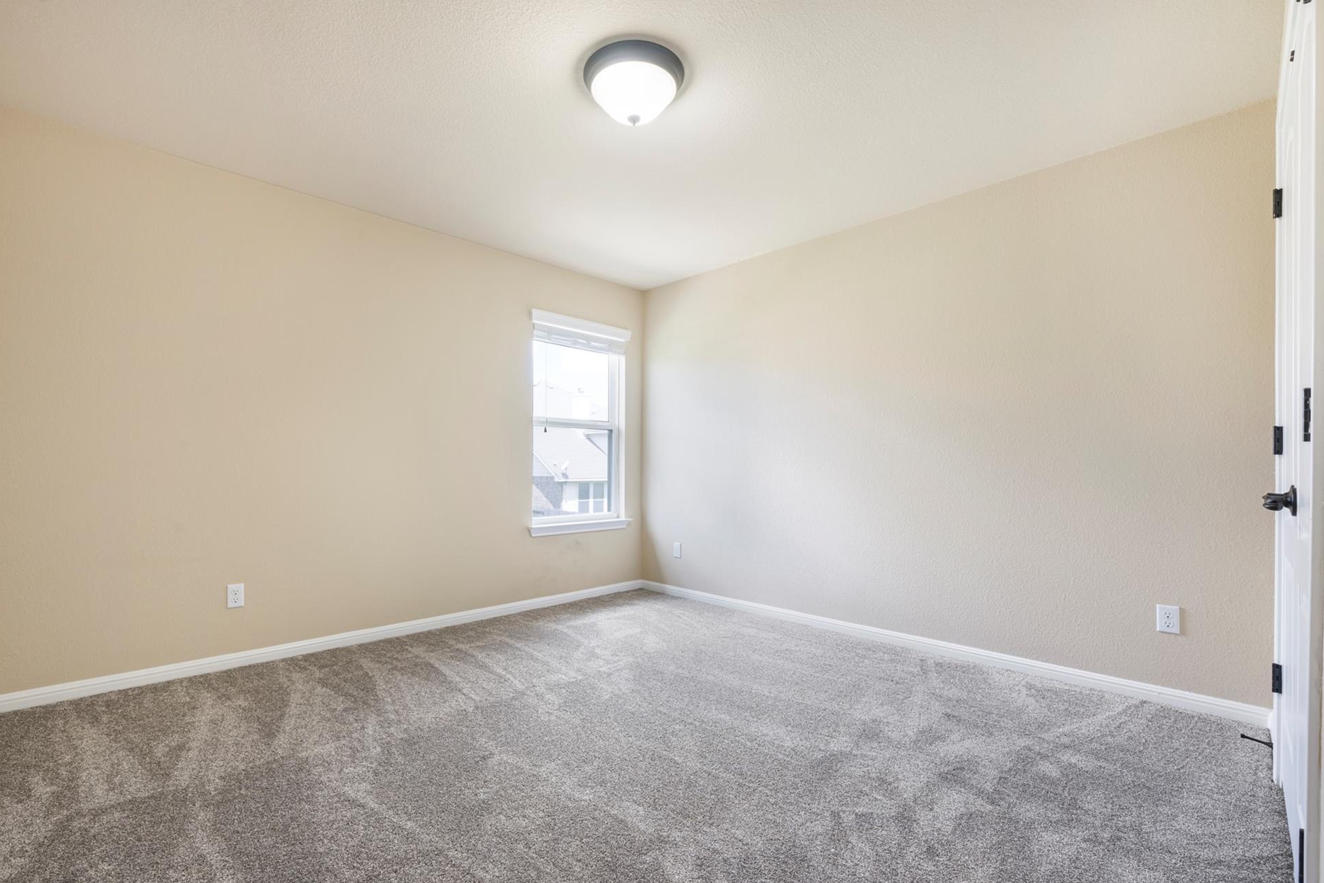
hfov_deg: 100.3
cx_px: 628
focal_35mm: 15
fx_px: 552
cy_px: 463
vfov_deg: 77.3
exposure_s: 1/3
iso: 250
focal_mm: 14
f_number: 11
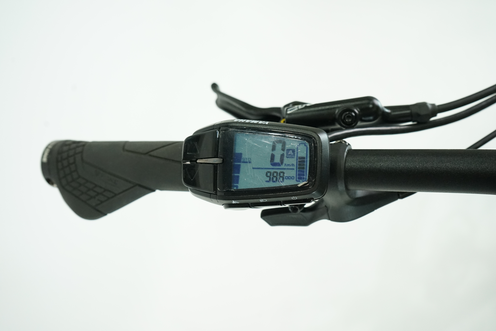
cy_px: 166
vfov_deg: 35.1
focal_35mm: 38
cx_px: 248
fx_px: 524
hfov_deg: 50.7
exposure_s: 1/200
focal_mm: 38
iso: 3200
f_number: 6.3
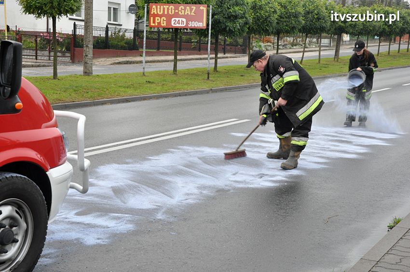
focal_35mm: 63
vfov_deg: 21.5
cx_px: 205
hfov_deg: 31.9
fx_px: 717
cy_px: 136
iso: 800
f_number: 9
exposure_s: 1/80
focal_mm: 42
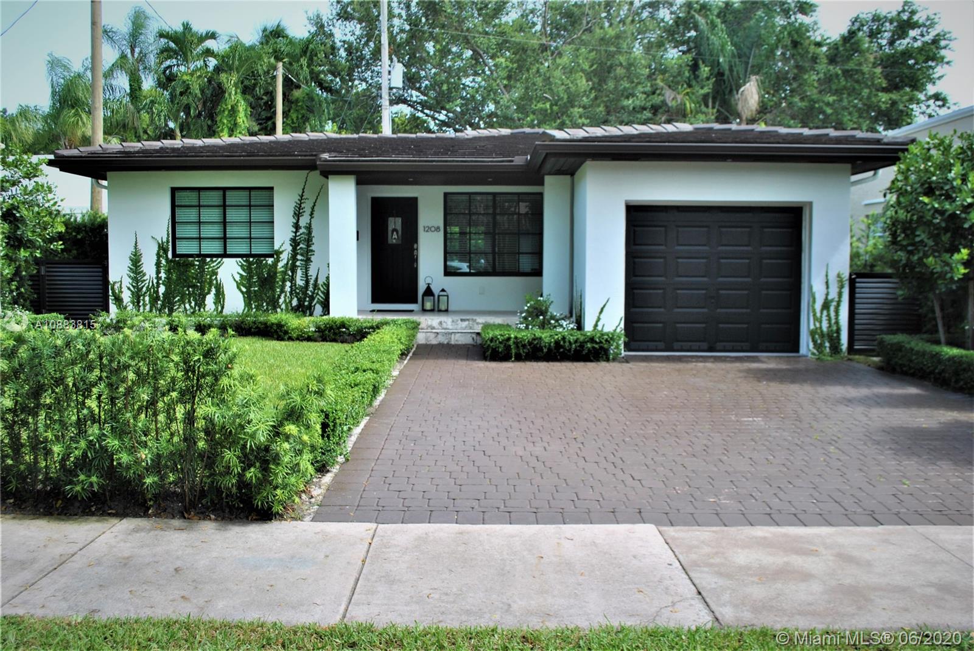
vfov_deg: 40.0
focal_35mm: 33
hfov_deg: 57.2
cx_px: 487
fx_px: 894
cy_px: 326
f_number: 6.3
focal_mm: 22
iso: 100
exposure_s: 1/160
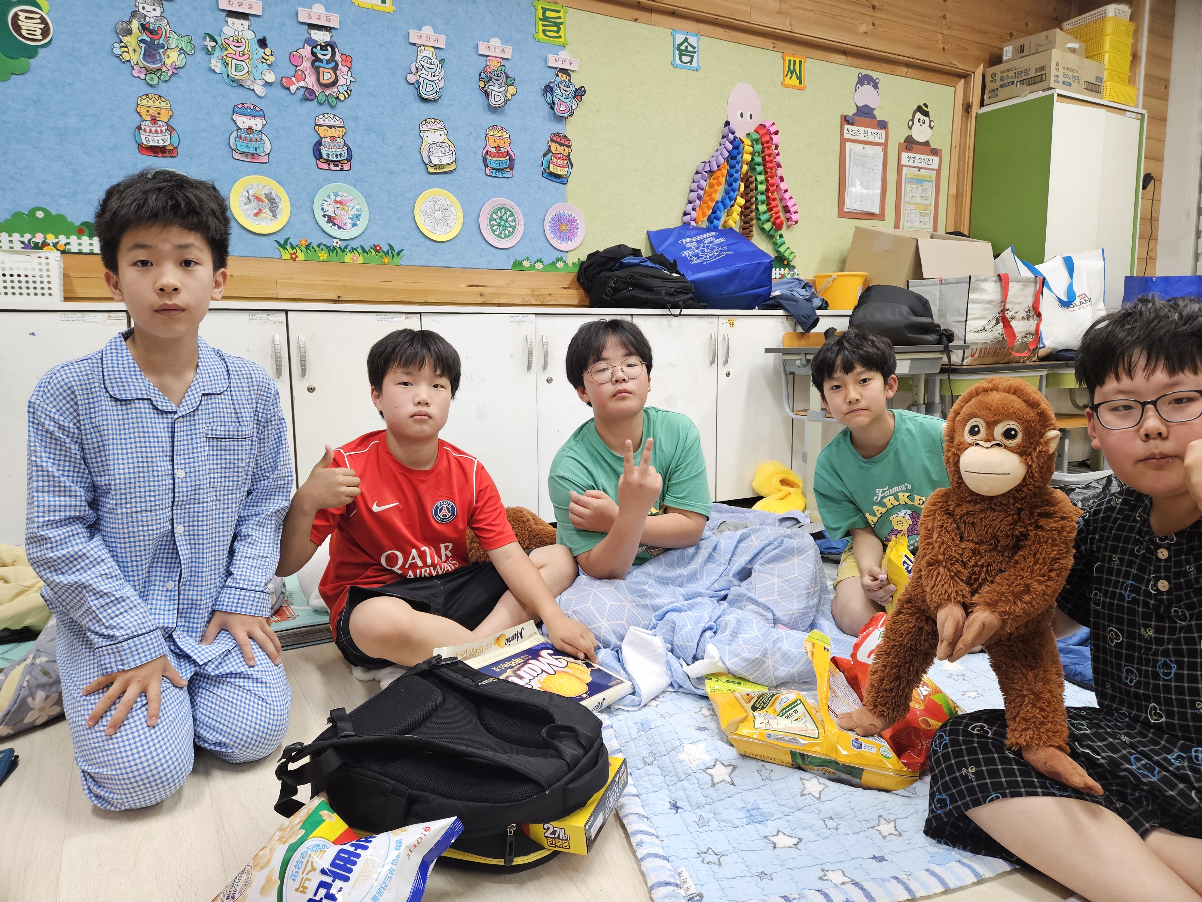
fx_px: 799
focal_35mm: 23
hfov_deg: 73.9
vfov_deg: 58.9
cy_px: 451
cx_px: 601
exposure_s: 1/120
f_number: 1.8
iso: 250
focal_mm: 5.4
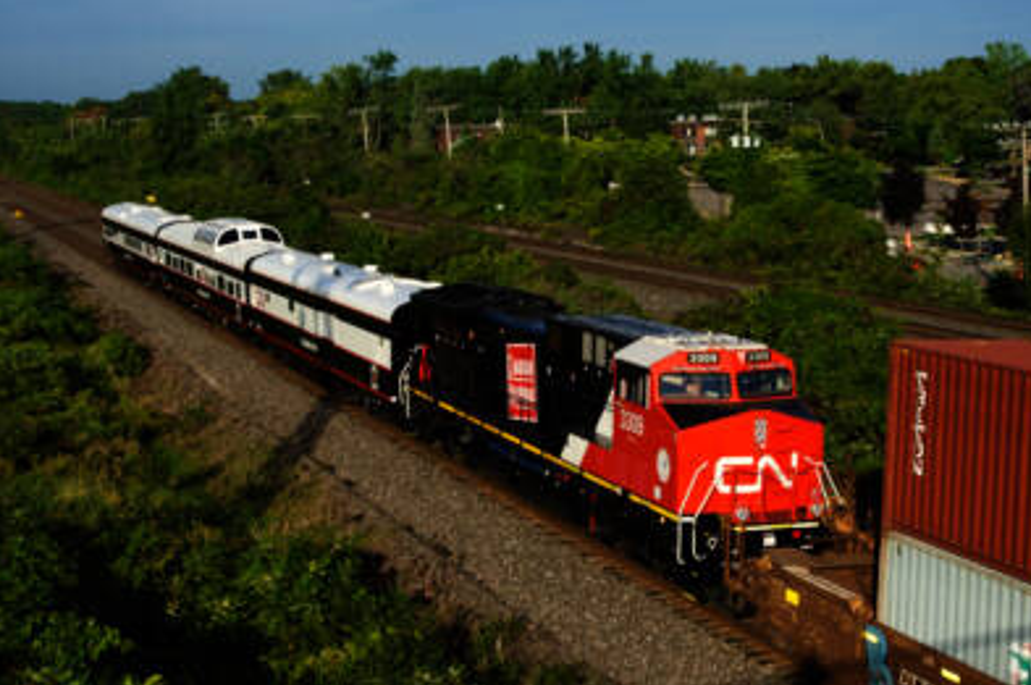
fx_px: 1573
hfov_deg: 36.3
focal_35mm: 55
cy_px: 341
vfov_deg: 24.6
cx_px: 519
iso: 320
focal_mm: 54
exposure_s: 1/800
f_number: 8
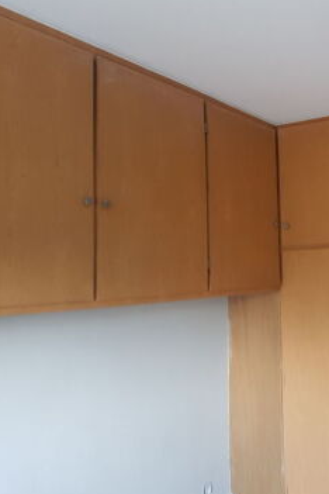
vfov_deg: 51.9
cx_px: 333
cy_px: 251
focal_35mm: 37
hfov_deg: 32.8
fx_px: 507
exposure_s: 1/50
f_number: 1.7
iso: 100
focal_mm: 4.2
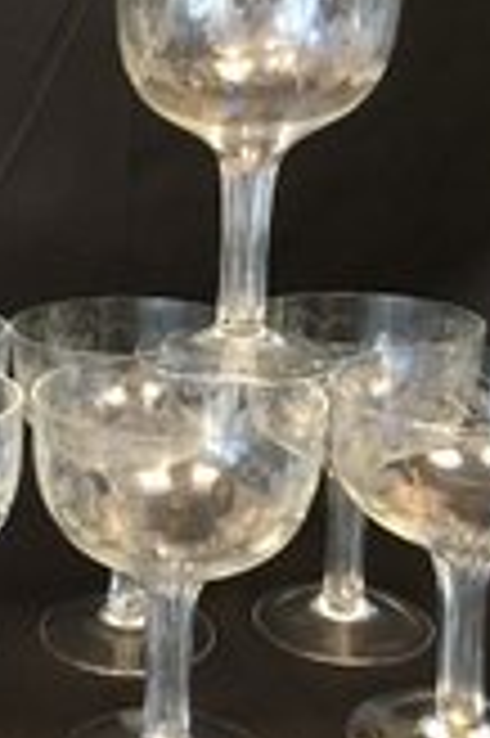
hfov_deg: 21.0
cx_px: 34
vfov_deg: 31.9
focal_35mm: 63
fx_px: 1289
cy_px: 335
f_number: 2.2
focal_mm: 4.15
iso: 200
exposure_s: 1/30
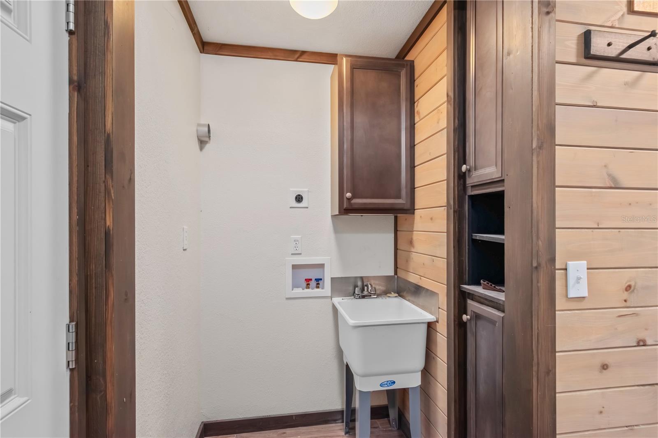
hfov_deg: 92.5
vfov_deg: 69.6
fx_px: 315
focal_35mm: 17
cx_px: 329
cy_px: 219
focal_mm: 11.5
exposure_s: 1/1.67
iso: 250
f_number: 9
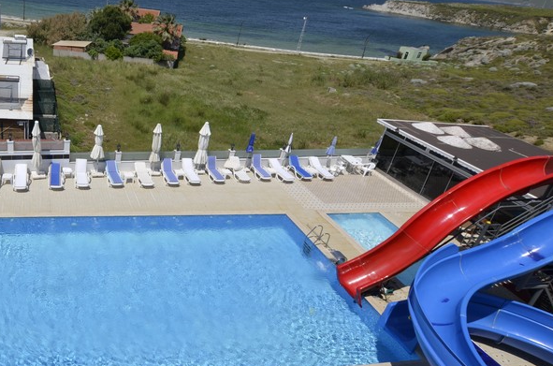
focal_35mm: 26
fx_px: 398
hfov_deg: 61.6
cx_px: 85
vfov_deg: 49.2
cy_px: 157
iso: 100
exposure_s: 1/350
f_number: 9.5
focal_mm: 10
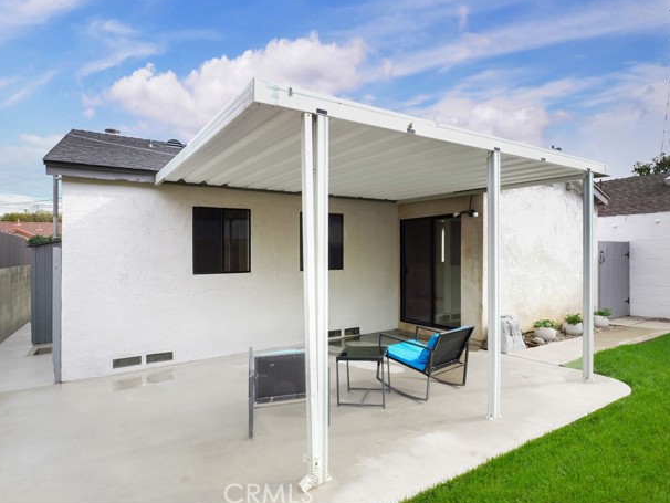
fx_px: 368
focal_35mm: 19
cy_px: 244
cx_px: 336
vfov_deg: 68.7
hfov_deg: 84.6
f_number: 11
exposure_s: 1/40
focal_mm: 9
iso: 200
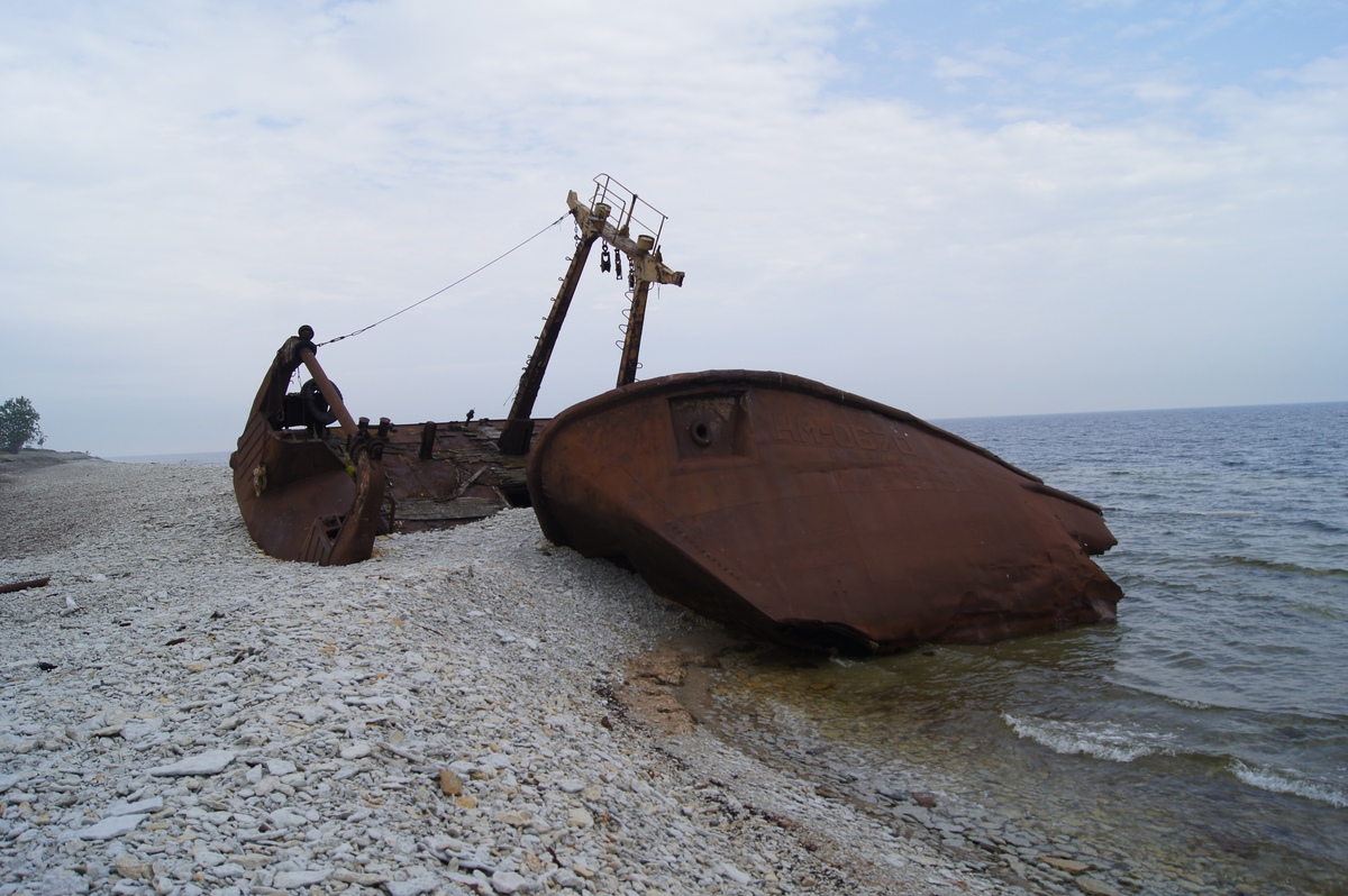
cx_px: 674
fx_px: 1010
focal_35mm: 27
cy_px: 448
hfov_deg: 67.4
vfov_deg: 47.9
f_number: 7.1
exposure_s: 1/320
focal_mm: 18
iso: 100
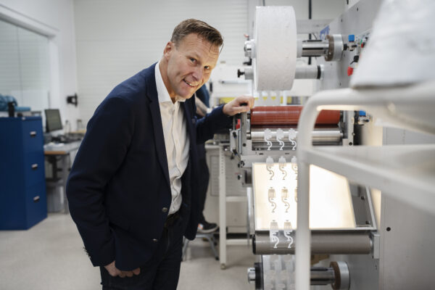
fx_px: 423
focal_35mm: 35
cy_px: 145
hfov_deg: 54.4
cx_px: 218
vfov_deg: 37.9
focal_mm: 35
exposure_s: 1/100
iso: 200
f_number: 2.8
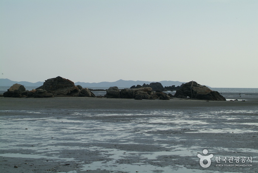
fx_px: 596
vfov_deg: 16.5
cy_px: 86
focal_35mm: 83
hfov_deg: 24.4
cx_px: 129
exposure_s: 1/350
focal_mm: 55
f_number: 9.5
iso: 200
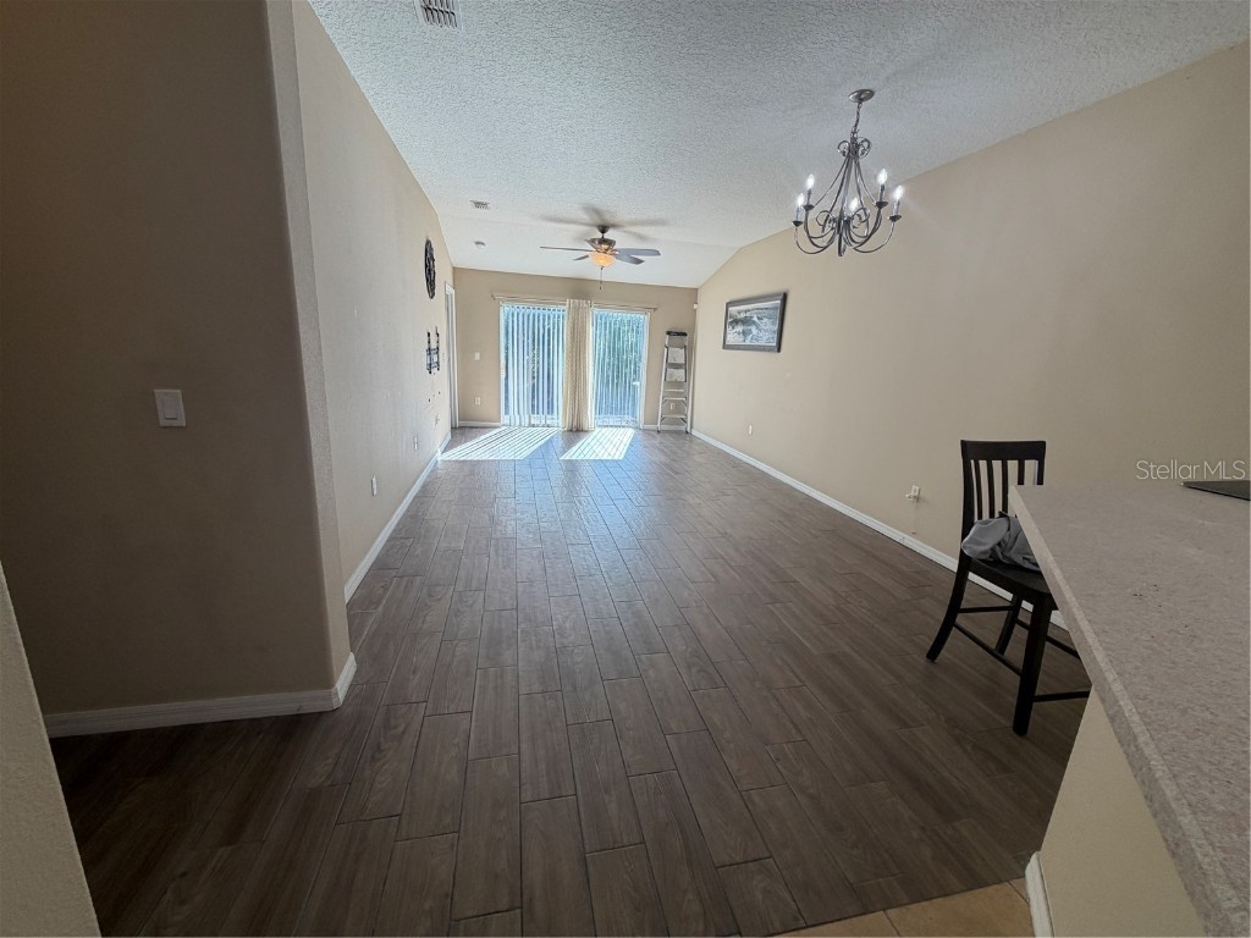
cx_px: 626
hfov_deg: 102.1
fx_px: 506
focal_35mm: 14
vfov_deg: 85.7
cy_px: 469
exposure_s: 1/120
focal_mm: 2.22
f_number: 2.2
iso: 64
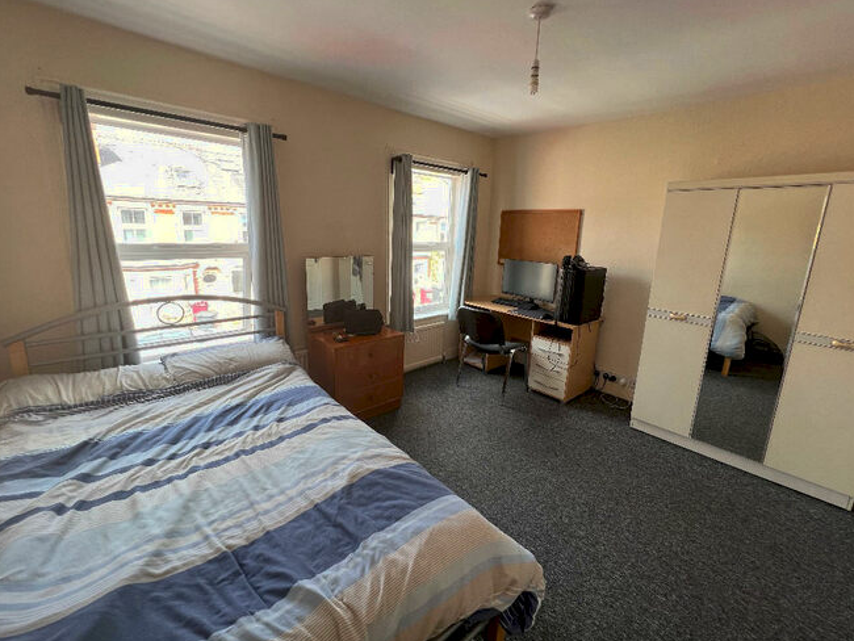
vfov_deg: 85.7
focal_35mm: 14
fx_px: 346
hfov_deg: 102.0
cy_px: 309
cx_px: 424
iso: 64
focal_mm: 1.57
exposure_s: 1/99
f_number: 1.8
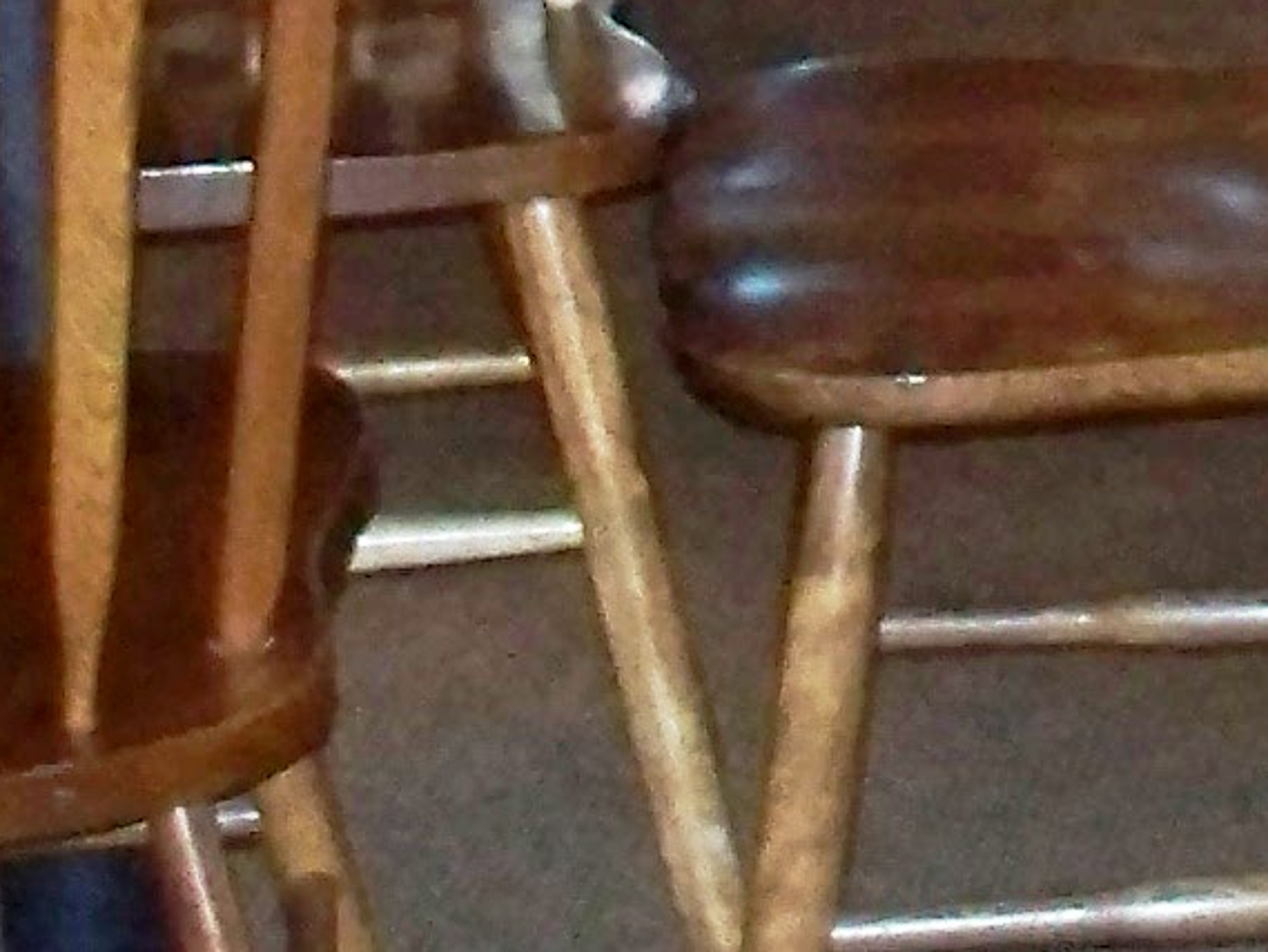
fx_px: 9269
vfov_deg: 5.7
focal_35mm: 253
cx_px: 1934
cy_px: -1264
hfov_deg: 7.7
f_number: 2.8
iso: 400
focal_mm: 7.54
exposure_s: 1/30
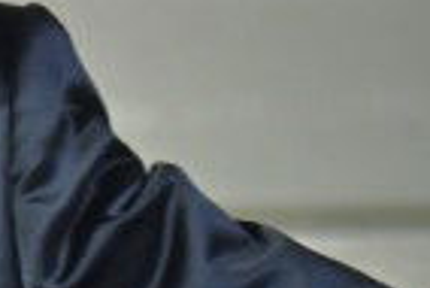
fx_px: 10354
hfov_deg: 2.4
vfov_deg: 1.6
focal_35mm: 866
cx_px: -463
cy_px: 153
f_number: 4
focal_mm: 120
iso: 1250
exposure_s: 1/250
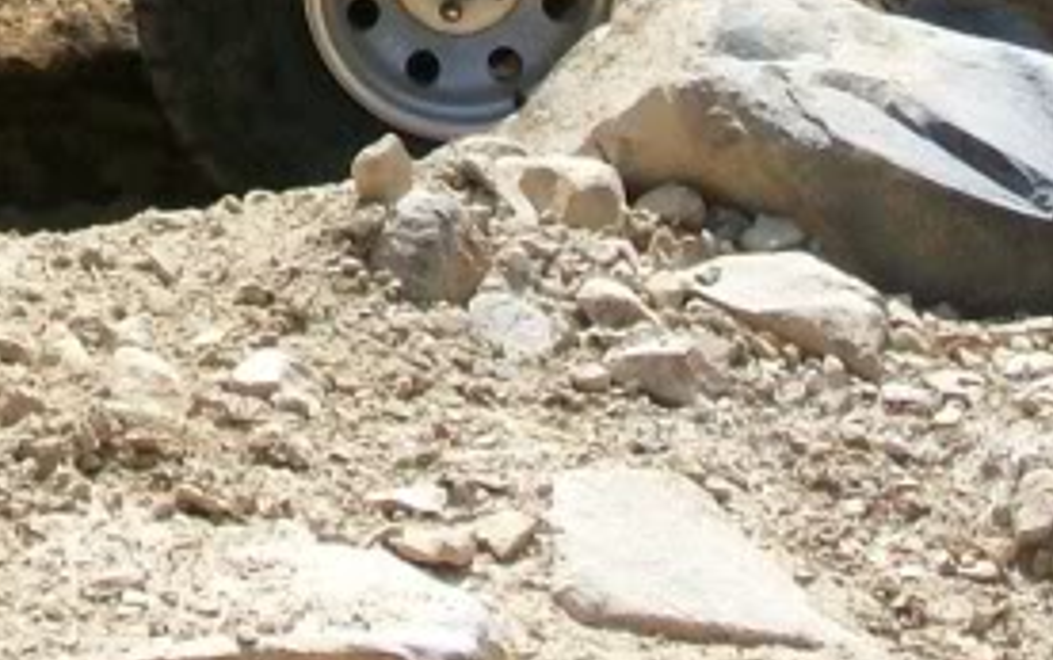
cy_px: -477
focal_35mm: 275
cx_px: -458
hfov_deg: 7.5
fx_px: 7898
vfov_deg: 4.7
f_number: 3.8
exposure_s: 1/612
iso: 80
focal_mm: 11.6
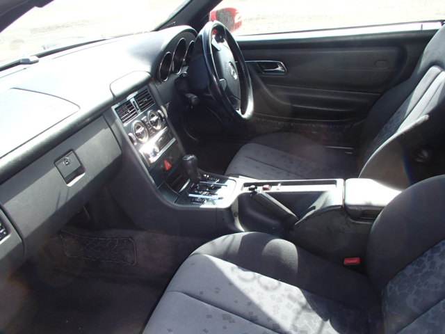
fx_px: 360
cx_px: 222
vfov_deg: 49.7
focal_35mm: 28
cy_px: 167
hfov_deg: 63.4
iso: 100
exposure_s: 1/100
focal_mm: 5
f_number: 3.9
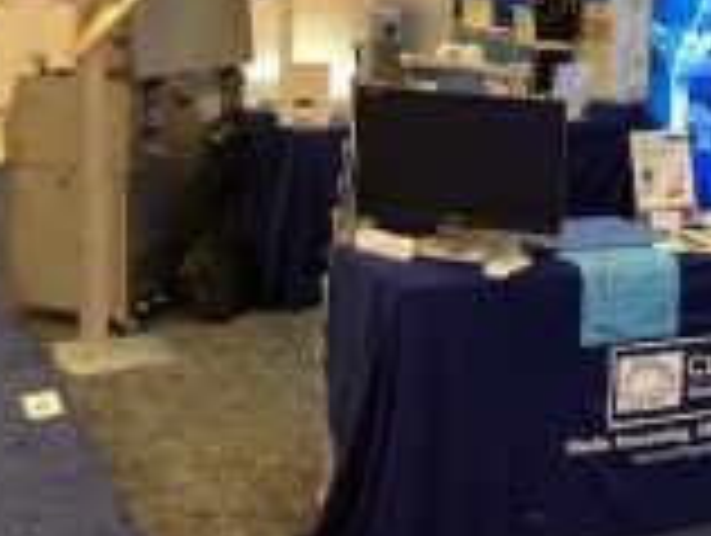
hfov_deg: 30.6
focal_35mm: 62
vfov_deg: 23.5
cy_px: 137
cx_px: 540
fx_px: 1275
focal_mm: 4
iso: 40
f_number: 1.8
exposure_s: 1/24
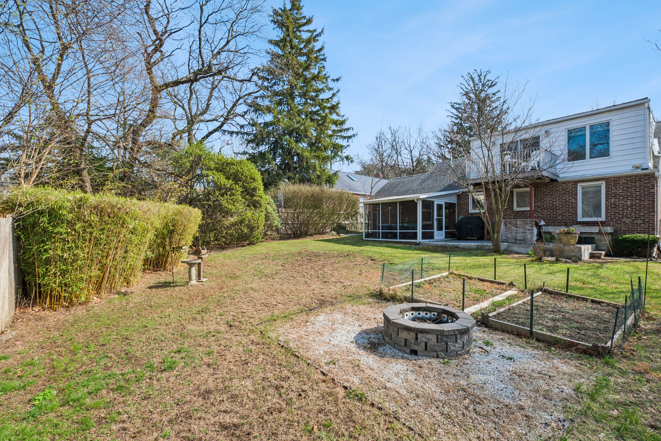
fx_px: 294
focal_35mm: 16
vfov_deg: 73.7
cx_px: 326
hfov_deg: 96.7
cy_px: 225
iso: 400
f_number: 5.6
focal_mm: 9.9
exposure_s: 1/800
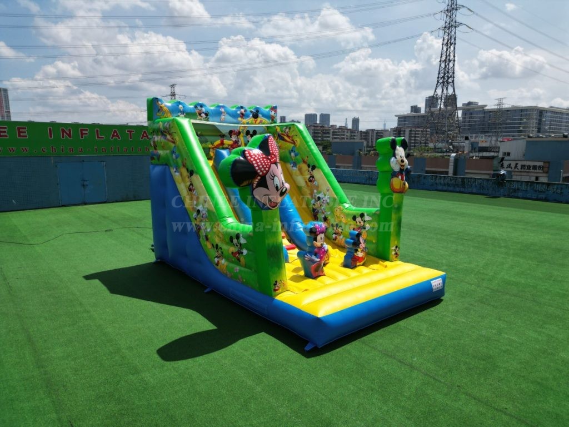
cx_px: 284
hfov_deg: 71.6
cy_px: 214
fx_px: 394
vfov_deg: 56.8
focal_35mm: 24
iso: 120
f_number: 1.7
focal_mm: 6.72
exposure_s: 1/5000
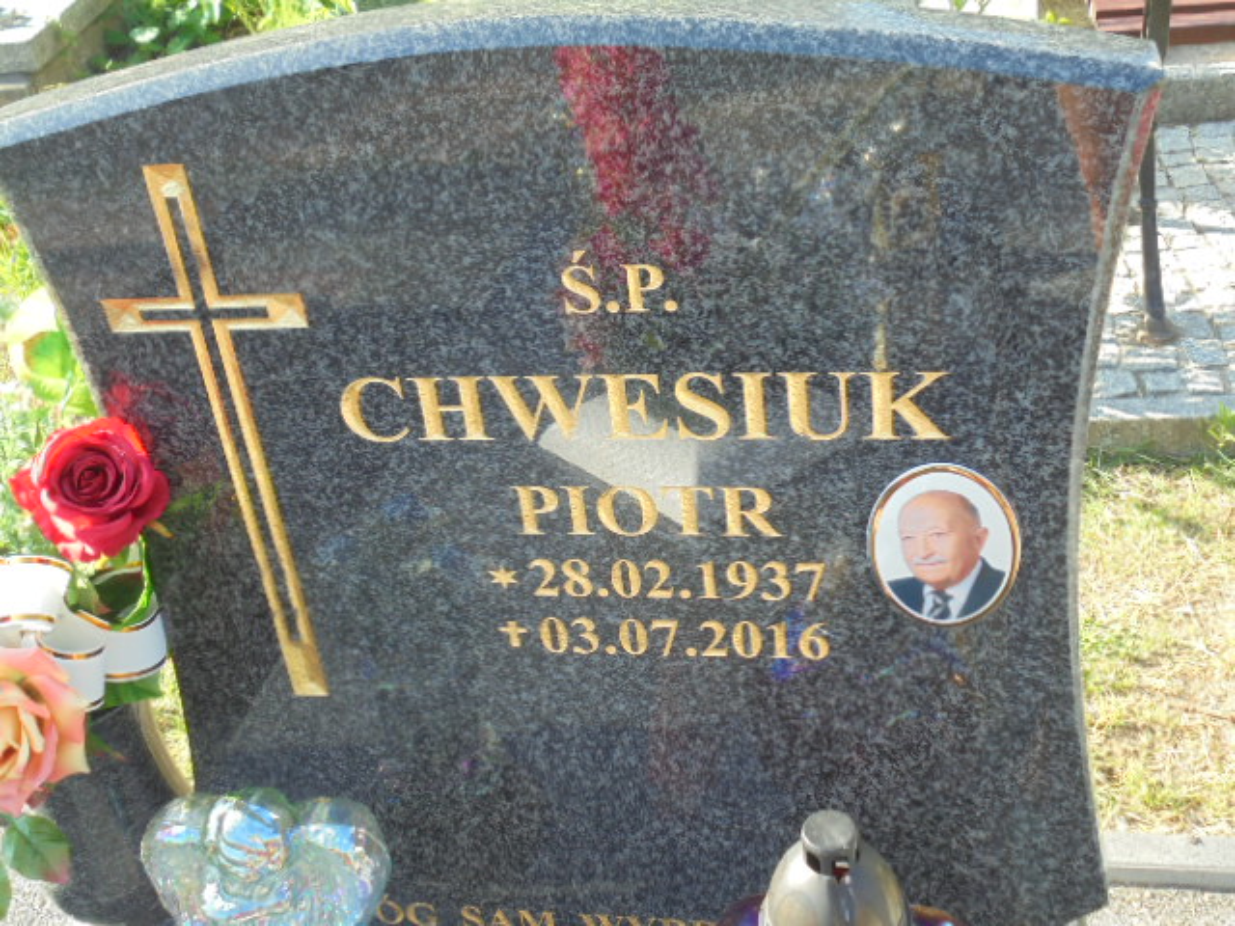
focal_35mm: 43
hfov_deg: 43.9
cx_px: 618
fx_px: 1534
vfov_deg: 33.6
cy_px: 463
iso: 100
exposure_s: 1/80
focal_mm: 7.8
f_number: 4.5
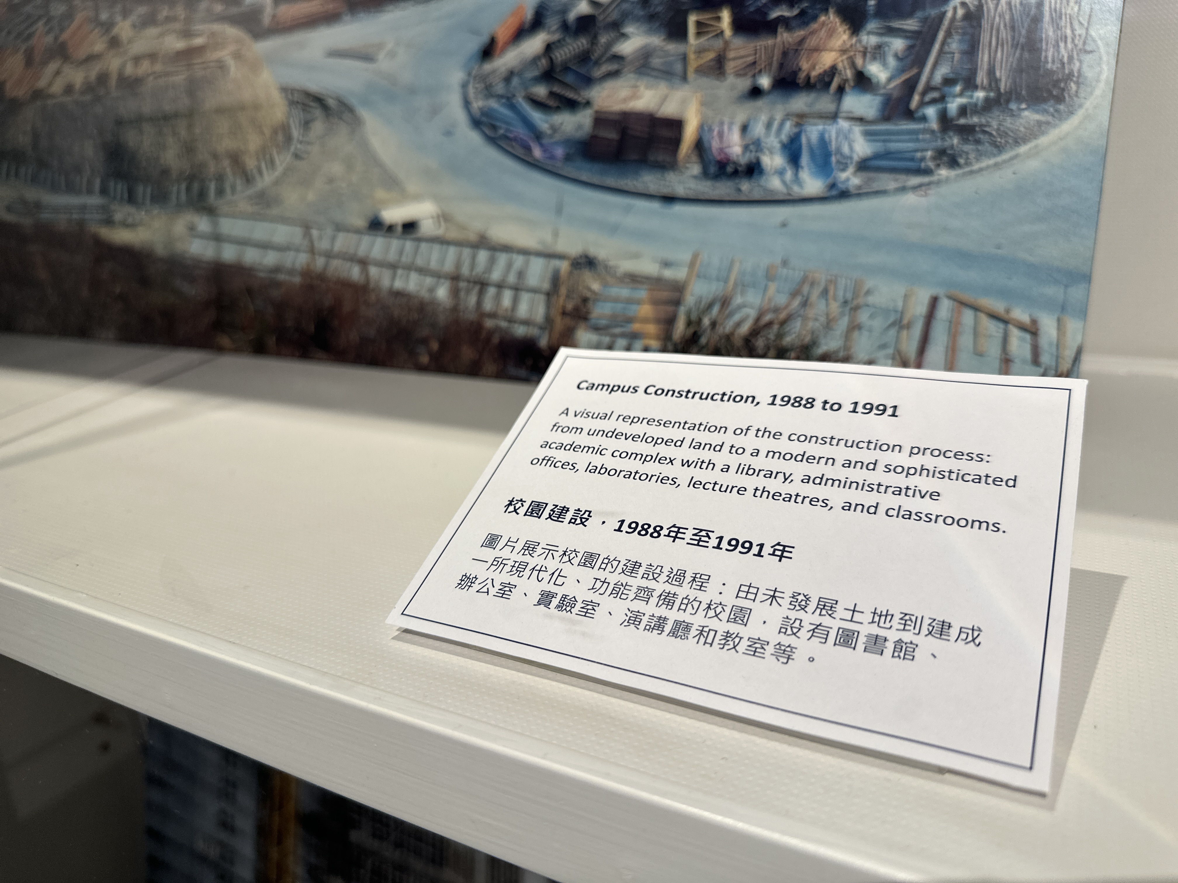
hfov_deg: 71.6
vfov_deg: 56.8
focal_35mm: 24
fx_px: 817
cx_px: 589
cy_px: 442
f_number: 1.78
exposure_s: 1/100
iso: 80
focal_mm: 6.86
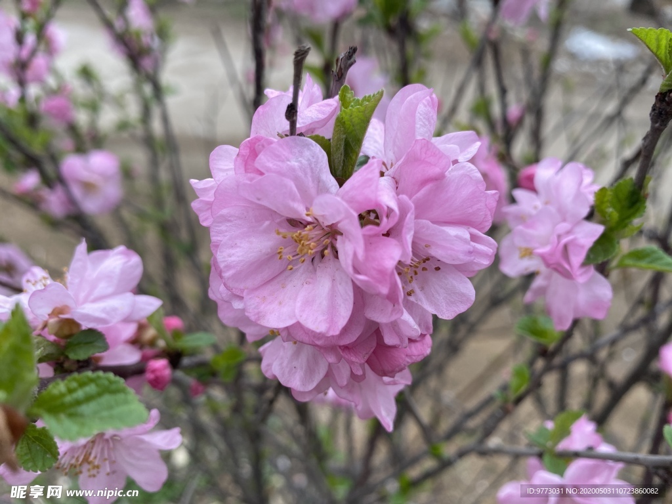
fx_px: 505
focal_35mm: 26
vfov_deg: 53.1
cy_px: 252
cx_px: 336
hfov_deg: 67.3
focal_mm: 4.25
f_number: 1.8
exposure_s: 1/165
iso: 32
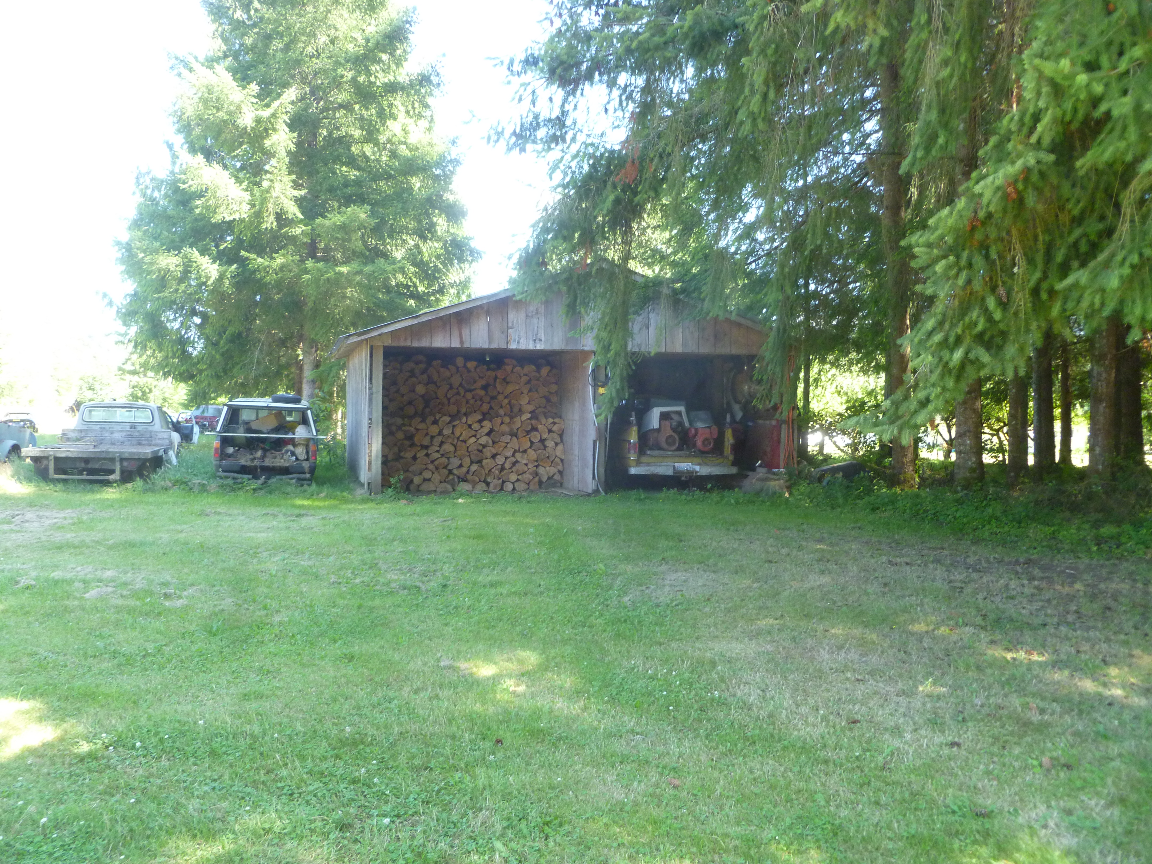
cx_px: 576
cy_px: 432
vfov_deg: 49.7
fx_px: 932
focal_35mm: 28
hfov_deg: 63.4
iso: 250
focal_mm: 5
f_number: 3.3
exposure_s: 1/60
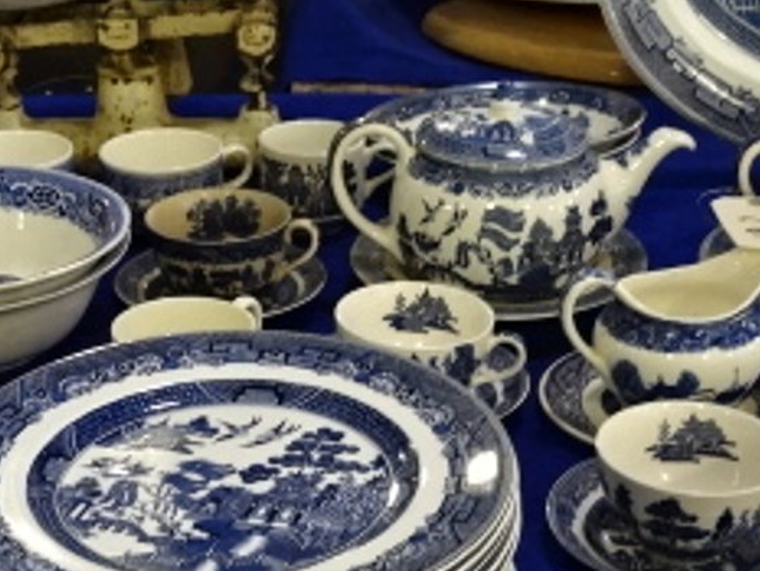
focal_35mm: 66
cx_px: 365
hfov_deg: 29.4
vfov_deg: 21.9
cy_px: 493
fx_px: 1450
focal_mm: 4.1
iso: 400
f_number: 3.5
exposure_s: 1/30
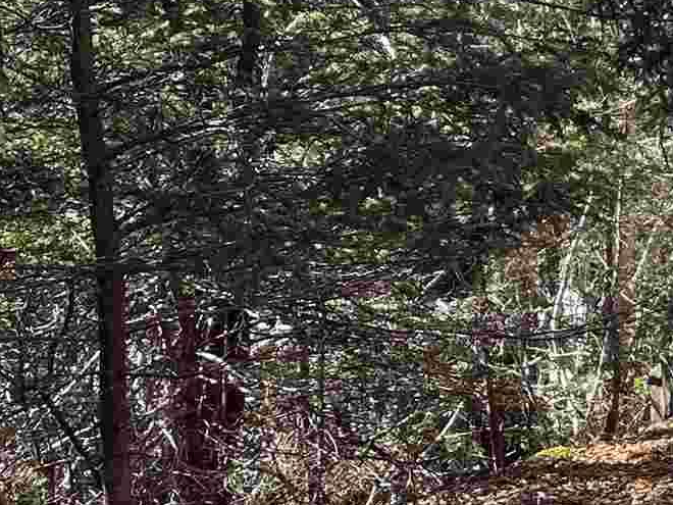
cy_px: 297
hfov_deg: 14.7
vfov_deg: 12.2
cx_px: 1125
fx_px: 2352
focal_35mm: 121
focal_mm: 4.2
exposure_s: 1/509
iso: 32
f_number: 1.6
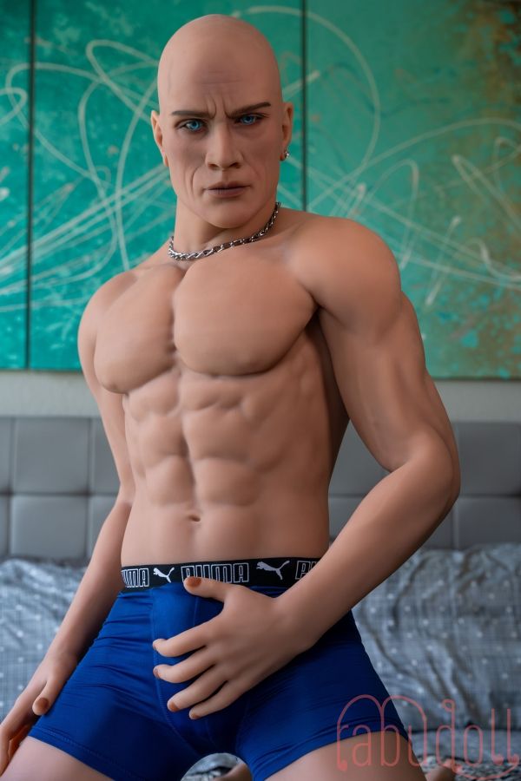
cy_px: 390
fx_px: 1083
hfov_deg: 27.0
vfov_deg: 39.7
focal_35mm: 50
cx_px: 260
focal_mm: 49.9
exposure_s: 1/125
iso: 200
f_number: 4
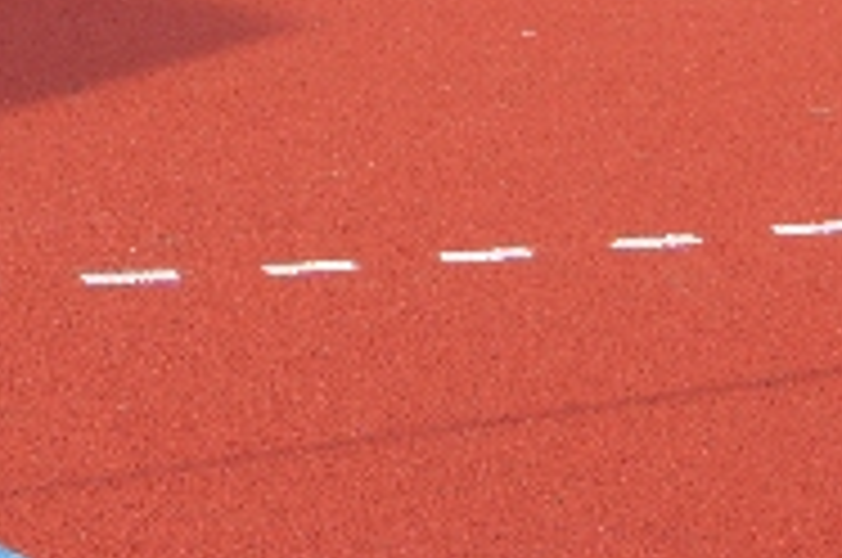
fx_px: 3937
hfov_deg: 11.9
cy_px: -335
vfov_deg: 7.9
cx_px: -212
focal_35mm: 169
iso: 200
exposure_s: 1/160
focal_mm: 35
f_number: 13
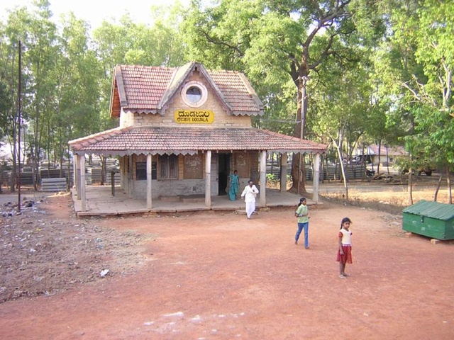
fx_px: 472
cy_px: 170
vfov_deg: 39.7
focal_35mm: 36
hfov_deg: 51.4
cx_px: 227
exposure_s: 1/130
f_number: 2.6
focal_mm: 4.7
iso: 100
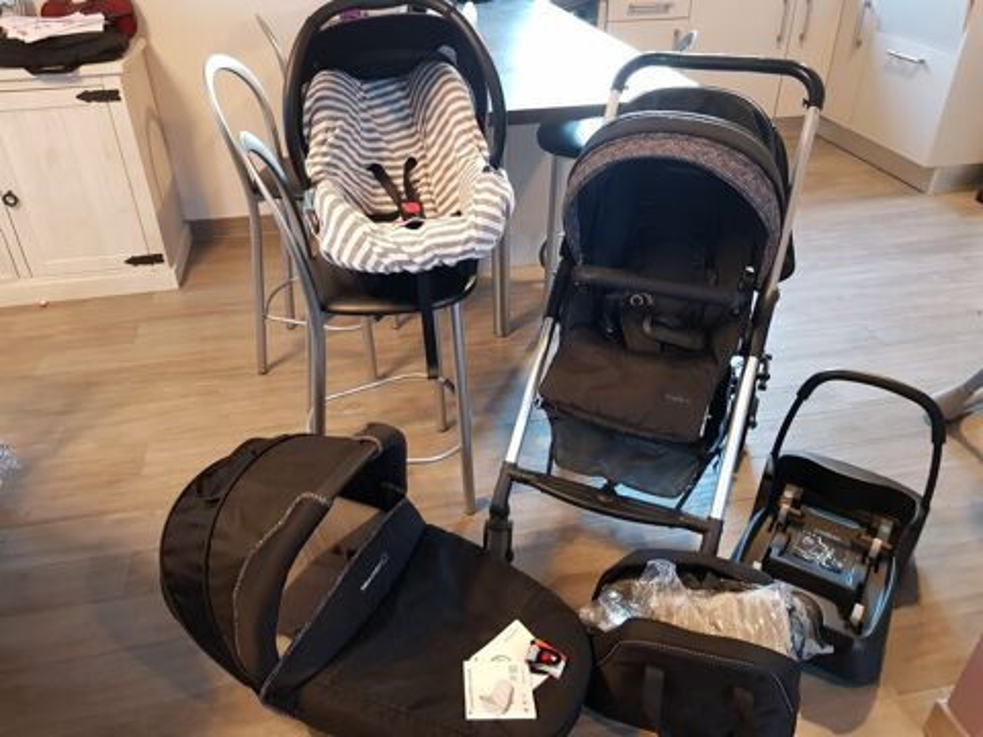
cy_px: 368
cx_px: 492
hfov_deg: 67.3
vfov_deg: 53.1
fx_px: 738
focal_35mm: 26
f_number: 1.7
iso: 250
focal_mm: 4.2
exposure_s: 1/13
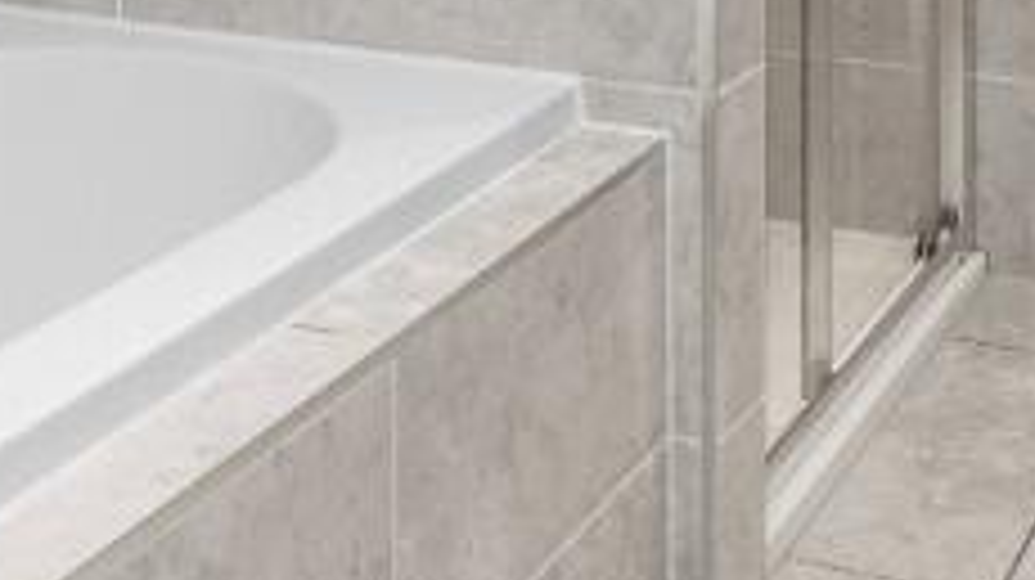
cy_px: -445
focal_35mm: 70
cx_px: 652
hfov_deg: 30.0
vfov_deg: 15.1
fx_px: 1920
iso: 250
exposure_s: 1/10
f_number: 9
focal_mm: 10
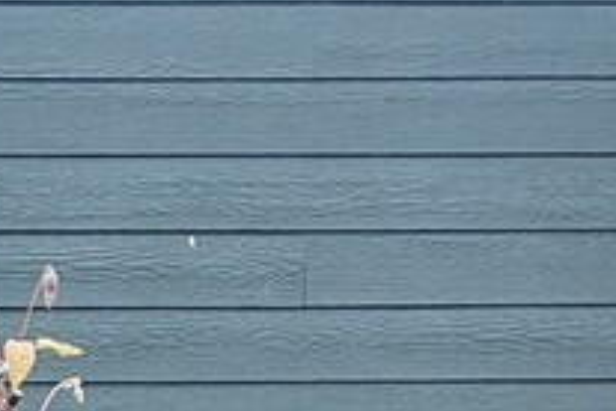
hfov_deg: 9.2
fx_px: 3165
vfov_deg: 6.9
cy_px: 1081
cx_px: -1140
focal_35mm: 185
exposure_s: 1/205
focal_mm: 5.4
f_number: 1.8
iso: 20
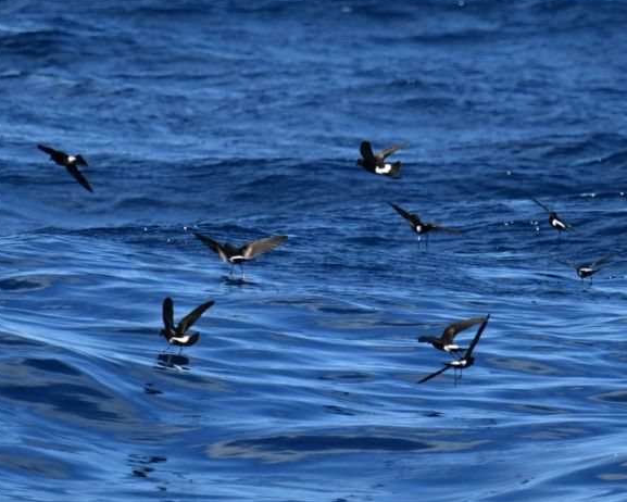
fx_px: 14479
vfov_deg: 2.0
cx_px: 201
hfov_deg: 2.5
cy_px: 282
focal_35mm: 780
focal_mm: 600
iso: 1400
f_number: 6.3
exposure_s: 1/8000
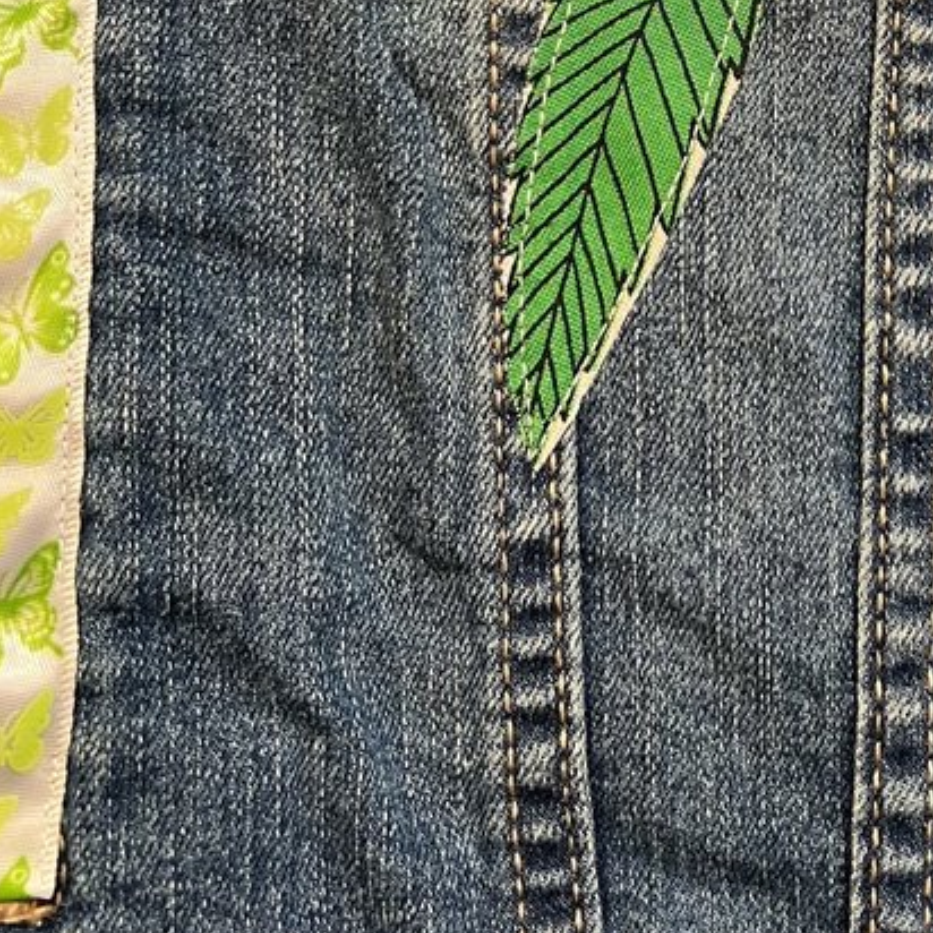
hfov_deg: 25.2
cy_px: -104
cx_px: 784
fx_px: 2043
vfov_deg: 24.0
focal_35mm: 67
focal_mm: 5.7
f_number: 1.5
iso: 80
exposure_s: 1/60
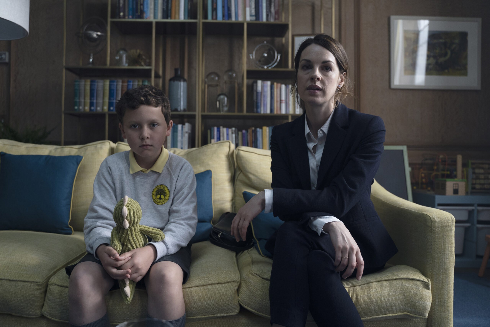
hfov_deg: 65.5
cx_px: 245
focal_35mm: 28
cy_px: 164
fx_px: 381
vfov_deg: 46.4
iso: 1250
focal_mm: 28
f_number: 3.2
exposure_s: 1/250
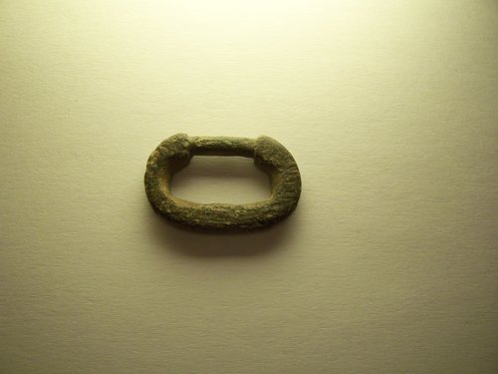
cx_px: 249
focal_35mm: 34
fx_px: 489
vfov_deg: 41.8
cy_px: 187
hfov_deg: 54.0
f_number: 2.7
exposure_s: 1/30
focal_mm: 5.6
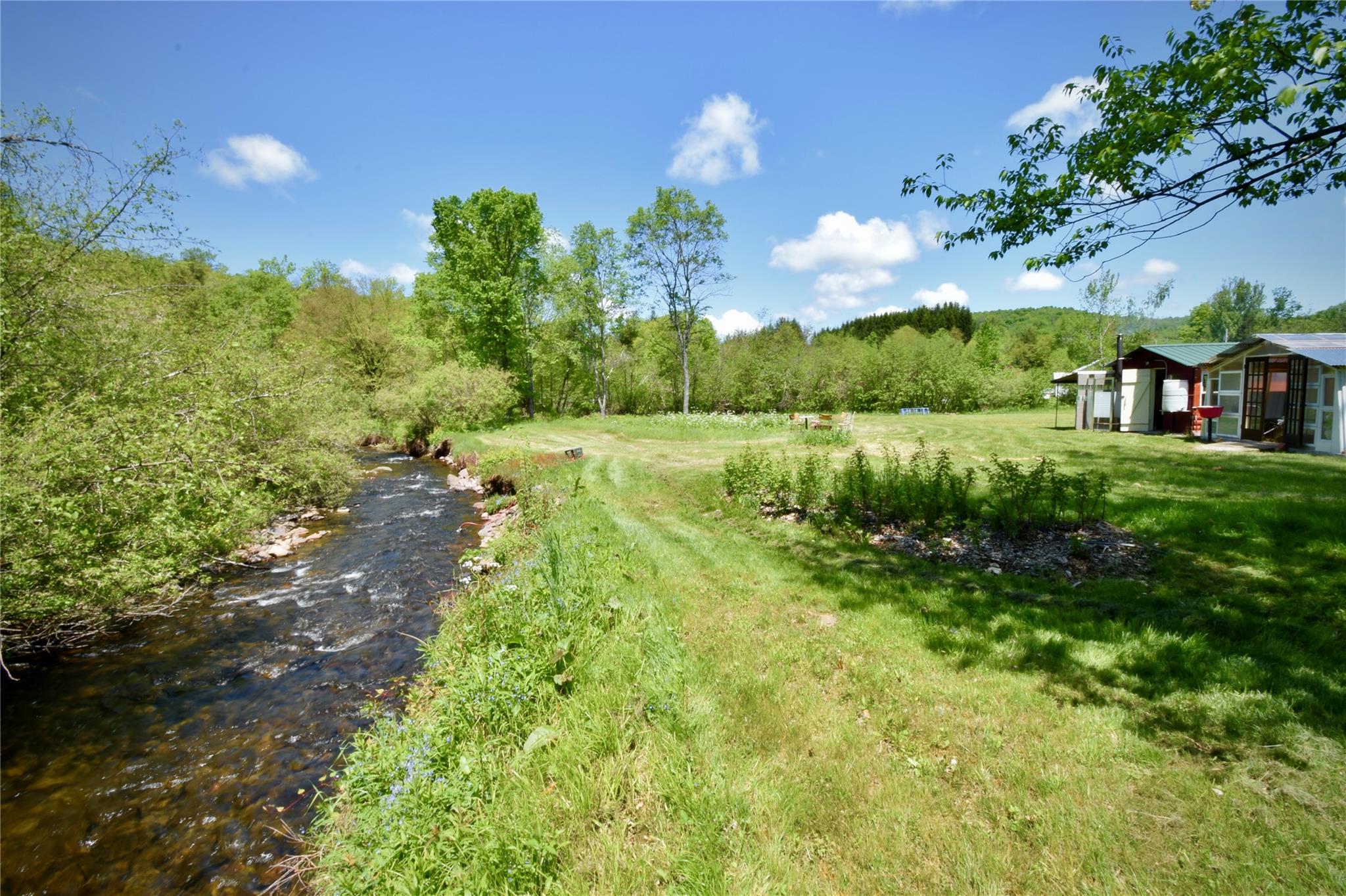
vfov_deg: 77.3
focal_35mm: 15
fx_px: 561
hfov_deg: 100.4
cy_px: 448
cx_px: 673
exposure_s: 1/13
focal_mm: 10
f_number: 22
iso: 100
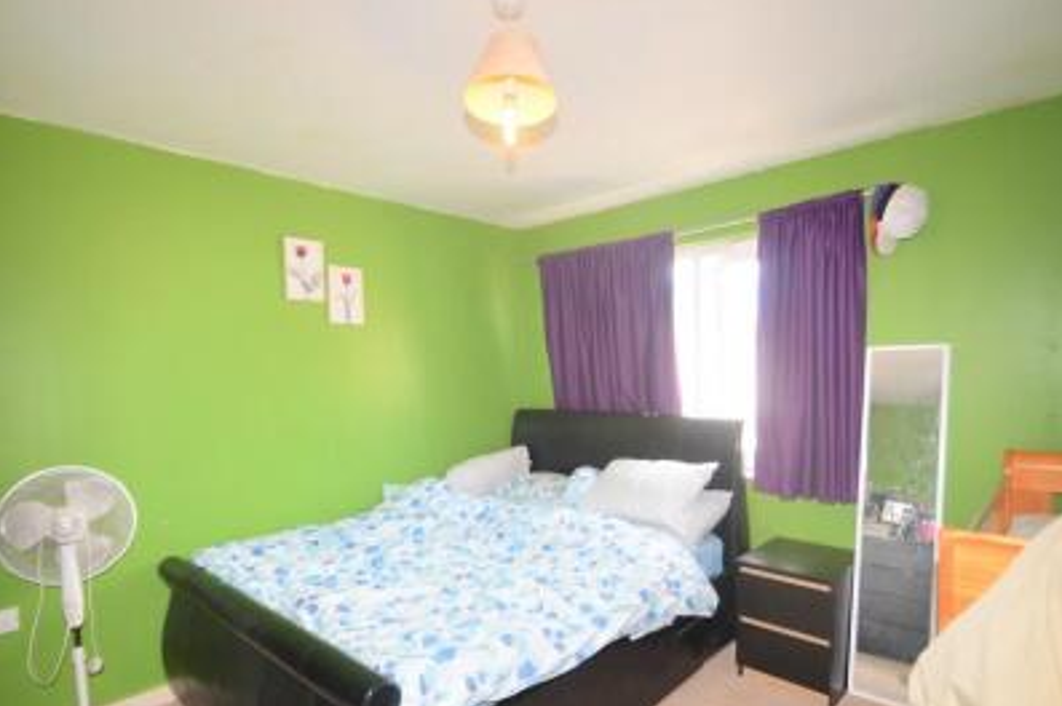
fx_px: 531
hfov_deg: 90.0
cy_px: 413
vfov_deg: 66.8
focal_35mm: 18
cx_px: 548
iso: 400
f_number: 3.5
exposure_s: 1/60
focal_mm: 10
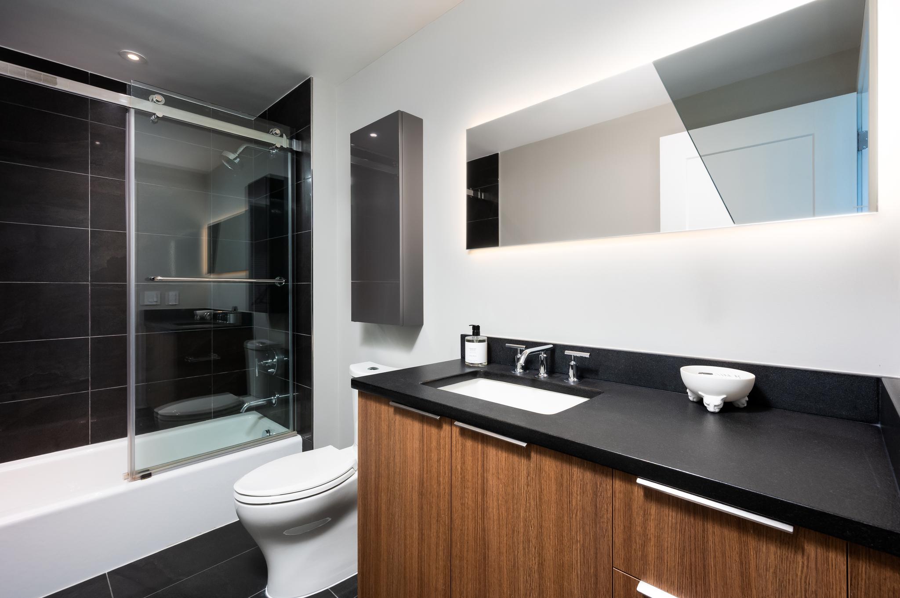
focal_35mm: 16
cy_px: 299
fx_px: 400
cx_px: 450
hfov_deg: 96.8
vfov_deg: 73.7
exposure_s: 1/50
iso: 800
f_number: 16
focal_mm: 16
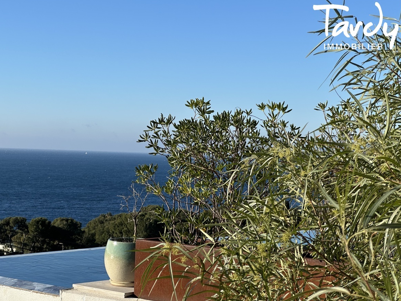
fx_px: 915
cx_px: 198
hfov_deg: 24.7
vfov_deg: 18.7
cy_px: 151
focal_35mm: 79
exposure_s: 1/815
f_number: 2.8
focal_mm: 9
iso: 32
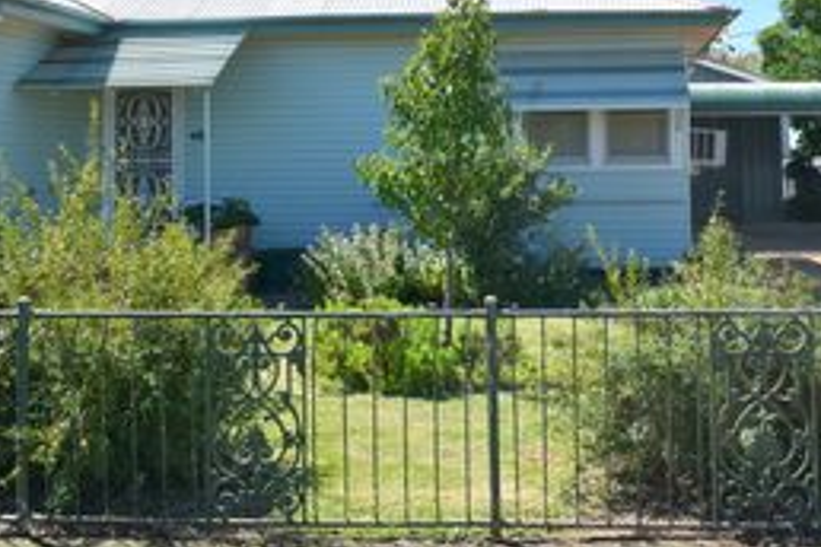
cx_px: 481
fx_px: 1435
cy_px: 84
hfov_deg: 31.9
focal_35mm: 63
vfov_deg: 21.3
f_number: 8
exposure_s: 1/500
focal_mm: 23
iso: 160
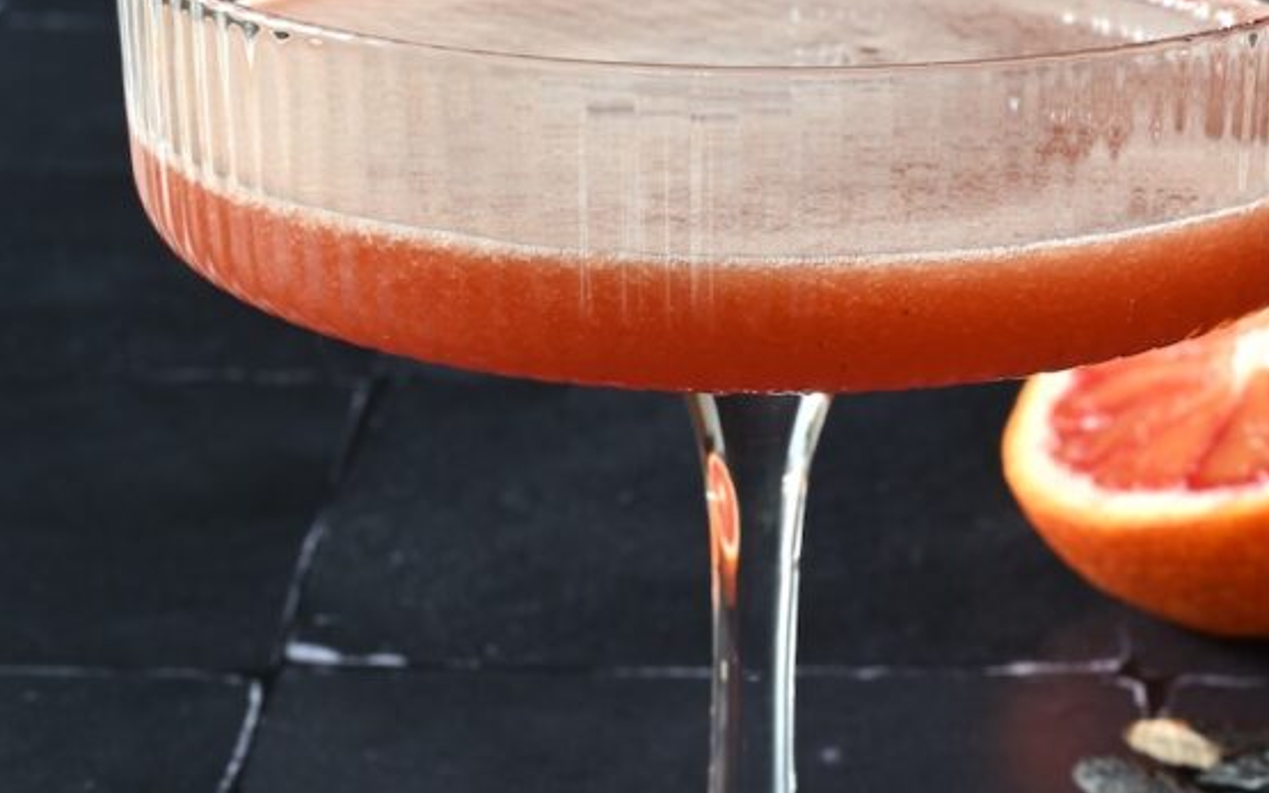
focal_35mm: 94
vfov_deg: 13.9
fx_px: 3251
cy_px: 281
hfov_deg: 22.0
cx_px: 773
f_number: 25
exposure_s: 10
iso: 50
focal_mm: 50
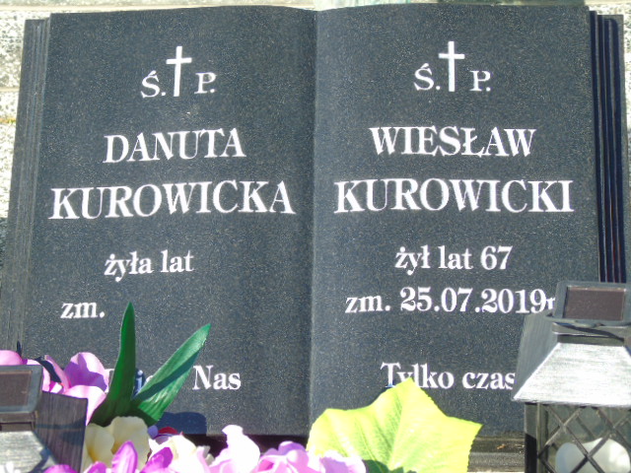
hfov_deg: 15.9
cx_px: 316
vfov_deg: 12.0
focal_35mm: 124
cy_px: 236
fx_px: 2260
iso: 80
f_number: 4.6
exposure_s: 1/160
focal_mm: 22
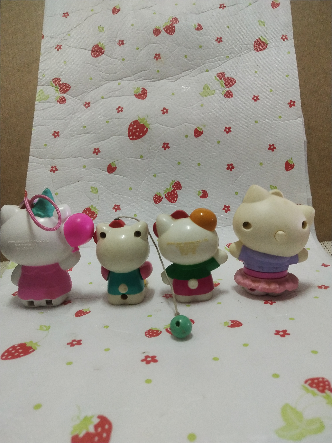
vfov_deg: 60.0
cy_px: 222
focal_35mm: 30
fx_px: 384
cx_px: 166
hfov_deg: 46.8
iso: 363
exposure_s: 1/33.3
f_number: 1.8
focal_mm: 3.95
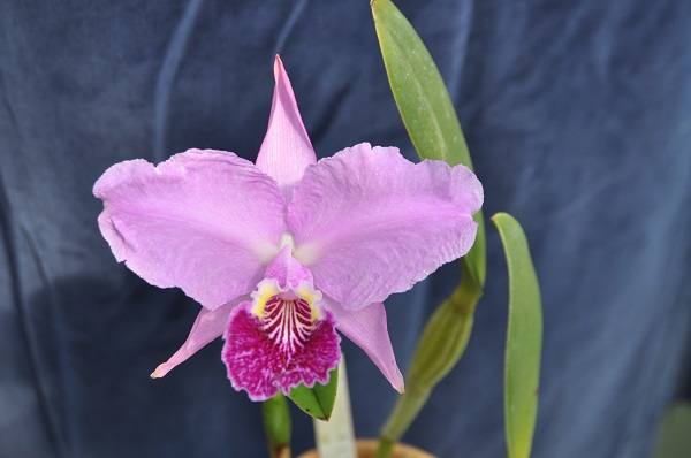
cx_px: 346
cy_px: 229
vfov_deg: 18.1
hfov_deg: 27.0
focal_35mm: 75
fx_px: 1437
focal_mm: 50
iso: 200
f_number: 8
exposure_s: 1/60
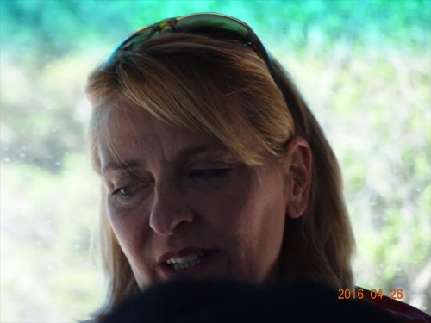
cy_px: 162
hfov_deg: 4.4
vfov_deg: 3.3
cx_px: 216
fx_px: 5640
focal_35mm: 453
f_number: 6.3
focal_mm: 77.35
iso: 500
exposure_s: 1/250
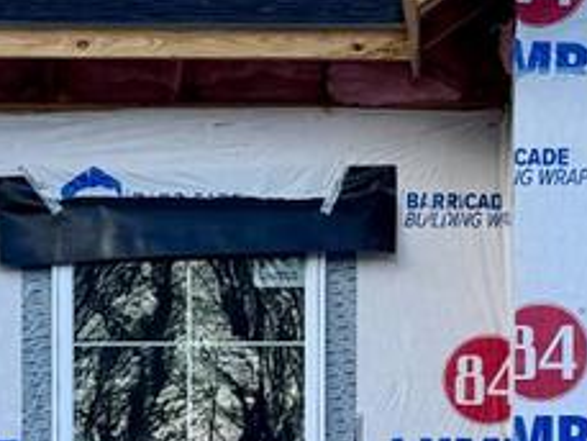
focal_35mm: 151
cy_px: 215
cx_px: 400
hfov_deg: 13.0
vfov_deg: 9.8
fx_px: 2562
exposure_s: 1/925
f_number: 1.78
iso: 80
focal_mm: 6.76
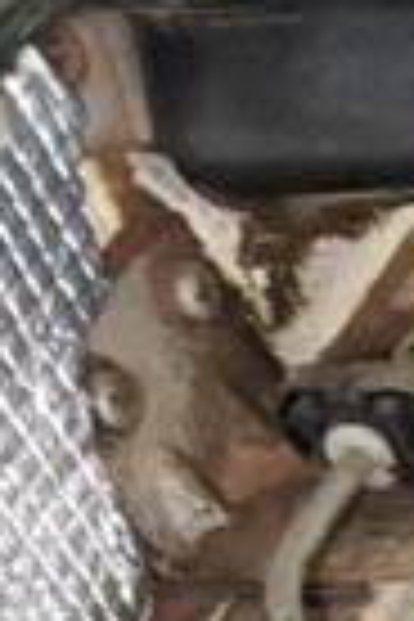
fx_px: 3450
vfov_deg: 9.4
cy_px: 1395
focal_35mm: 200
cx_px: 2282
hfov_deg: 5.1
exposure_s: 1/30
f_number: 2
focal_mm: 4.67
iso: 651
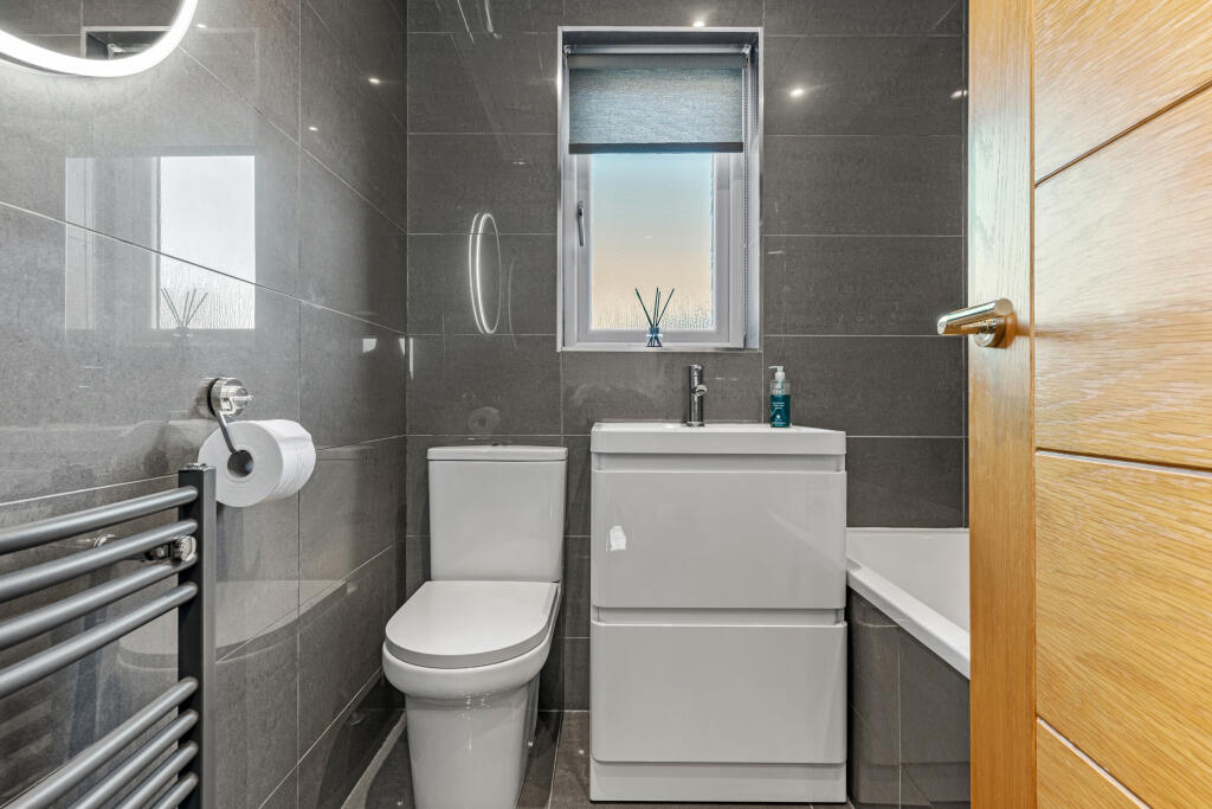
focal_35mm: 17
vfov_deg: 70.5
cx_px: 606
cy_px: 404
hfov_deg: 93.3
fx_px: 572
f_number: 7.1
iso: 250
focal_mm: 17
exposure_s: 1/3
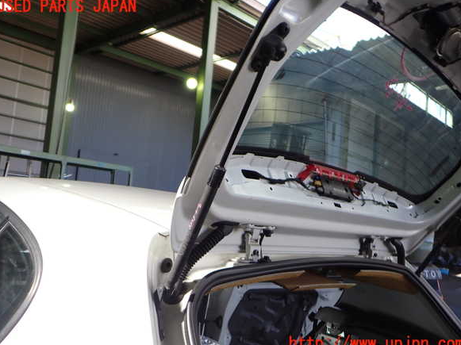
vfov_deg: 45.4
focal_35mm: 31
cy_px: 175
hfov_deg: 58.4
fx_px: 413
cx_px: 230
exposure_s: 1/125
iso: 100
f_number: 2.3
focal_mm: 5.4
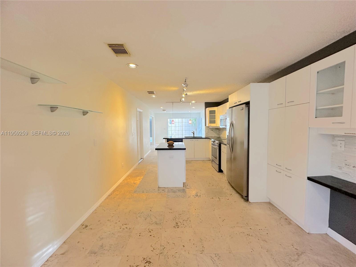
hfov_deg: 102.1
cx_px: 178
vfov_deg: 85.7
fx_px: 144
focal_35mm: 14
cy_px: 134
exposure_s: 1/120
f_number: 2.2
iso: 250
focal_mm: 2.22
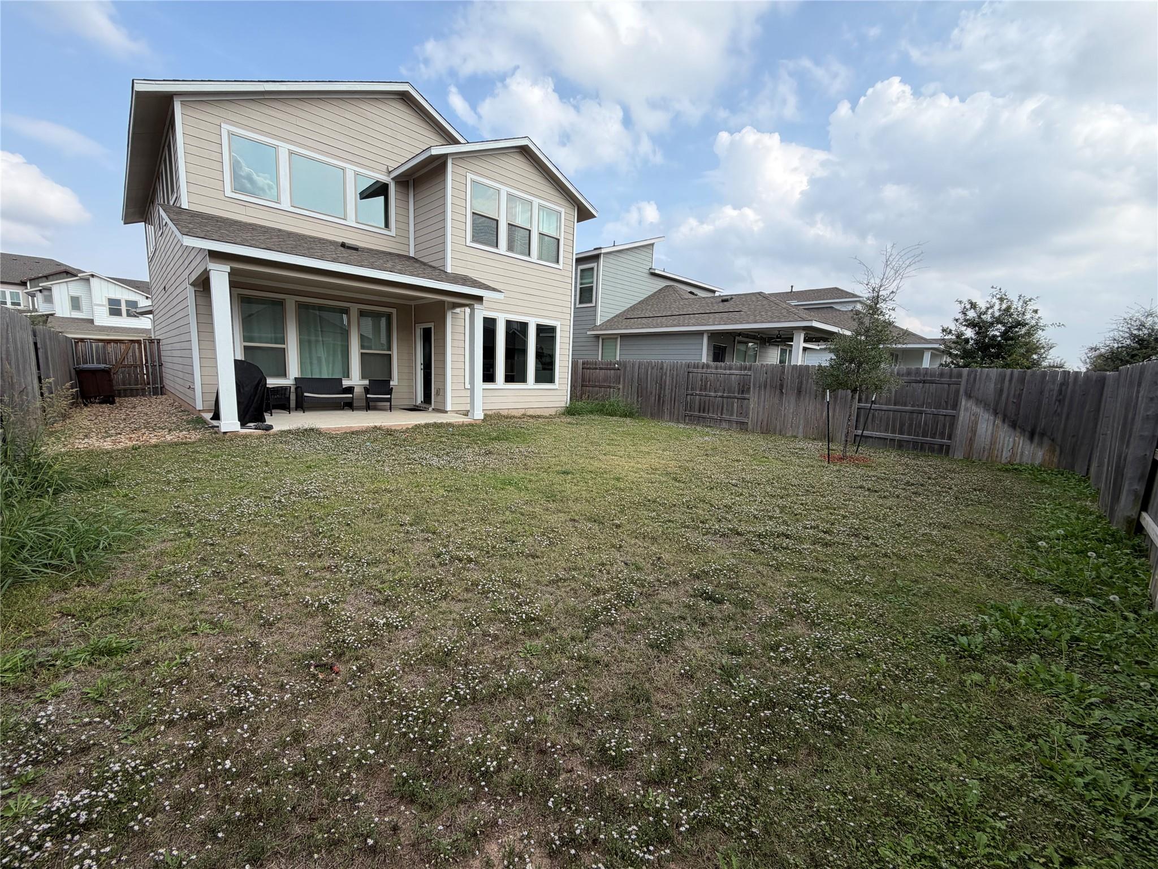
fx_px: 468
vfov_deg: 85.7
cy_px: 434
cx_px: 579
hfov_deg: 102.1
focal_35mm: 14
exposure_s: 1/770
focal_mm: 2.22
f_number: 2.2
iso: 25
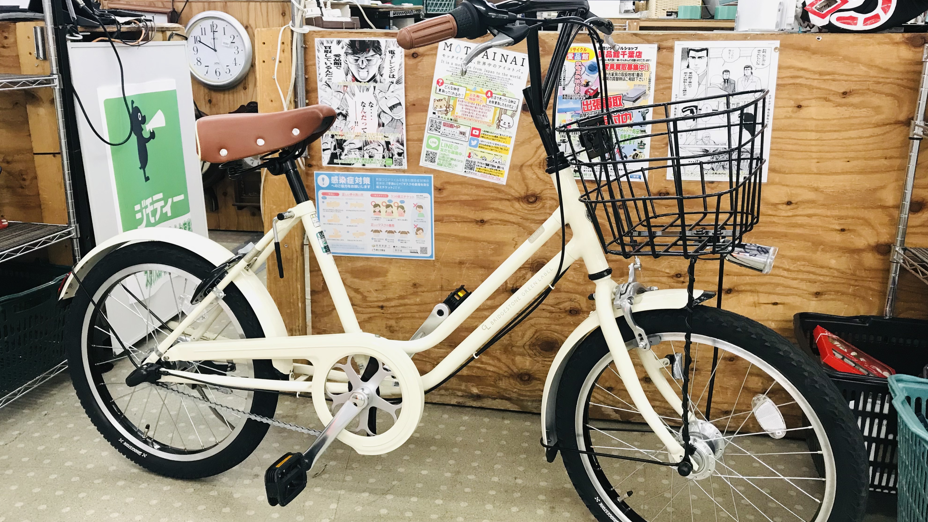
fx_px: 763
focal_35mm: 31
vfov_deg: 37.8
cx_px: 468
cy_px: 244
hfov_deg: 62.6
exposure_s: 1/25
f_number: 1.8
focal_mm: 3.99
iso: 40
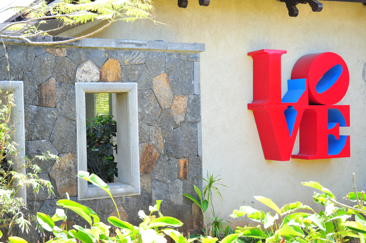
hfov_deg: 35.1
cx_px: 183
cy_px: 122
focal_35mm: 57
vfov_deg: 23.7
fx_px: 579
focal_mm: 38
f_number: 5.6
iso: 200
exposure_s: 1/80
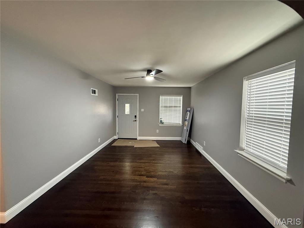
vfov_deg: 85.7
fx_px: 123
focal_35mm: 14
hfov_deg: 102.1
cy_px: 114
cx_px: 152
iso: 640
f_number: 2.2
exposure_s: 1/60
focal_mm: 2.22
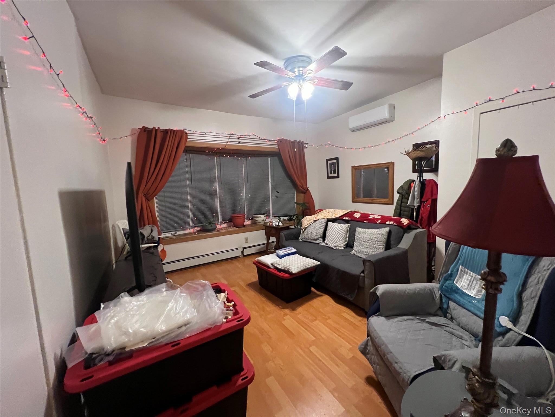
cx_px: 278
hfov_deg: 106.2
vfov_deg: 89.9
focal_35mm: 13
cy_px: 208
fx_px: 208
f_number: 1.8
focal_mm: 1.57
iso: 640
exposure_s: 1/60
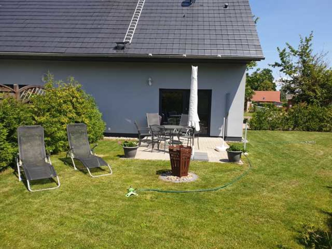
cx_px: 166
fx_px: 249
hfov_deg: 67.3
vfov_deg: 53.1
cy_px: 124
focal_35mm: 26
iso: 50
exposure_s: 1/1145
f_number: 2.4
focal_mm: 4.3
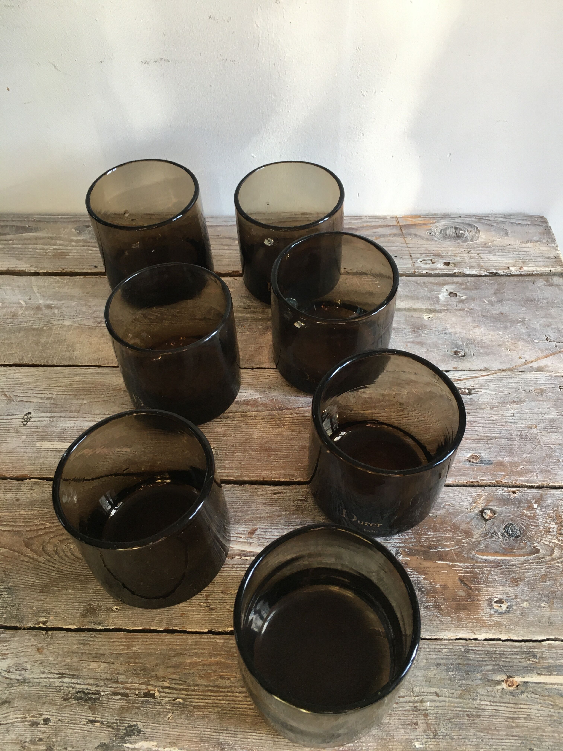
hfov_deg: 48.2
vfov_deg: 61.7
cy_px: 376
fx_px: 629
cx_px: 282
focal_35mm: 29
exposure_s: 1/33
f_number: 2.2
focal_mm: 4.15
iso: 64
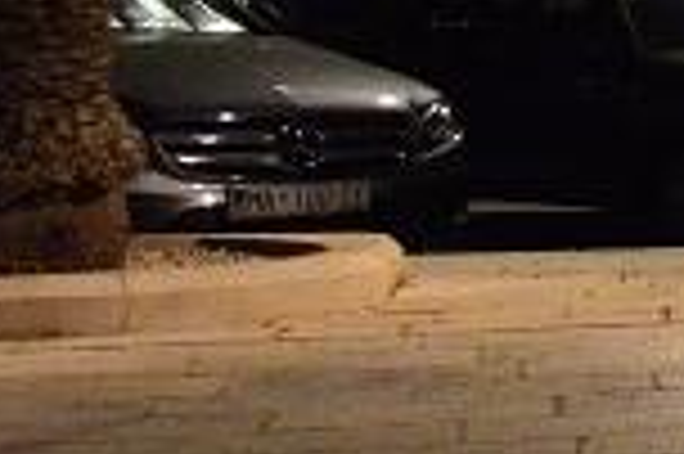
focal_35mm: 118
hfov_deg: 10.3
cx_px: 2212
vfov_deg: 11.1
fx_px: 2240
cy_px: -245
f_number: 6.3
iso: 5600
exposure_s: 1/30
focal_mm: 12
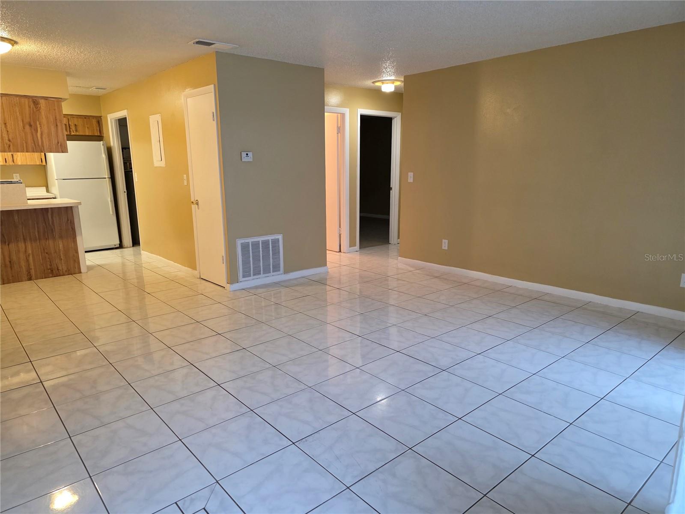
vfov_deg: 58.9
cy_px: 257
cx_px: 342
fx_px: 455
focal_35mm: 23
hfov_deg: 73.9
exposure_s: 1/120
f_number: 1.7
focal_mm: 6.3
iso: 800
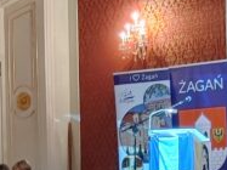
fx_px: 865
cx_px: 7
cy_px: 177
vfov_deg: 11.1
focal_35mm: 132
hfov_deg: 14.7
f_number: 1.8
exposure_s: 1/33
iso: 500
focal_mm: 4.81
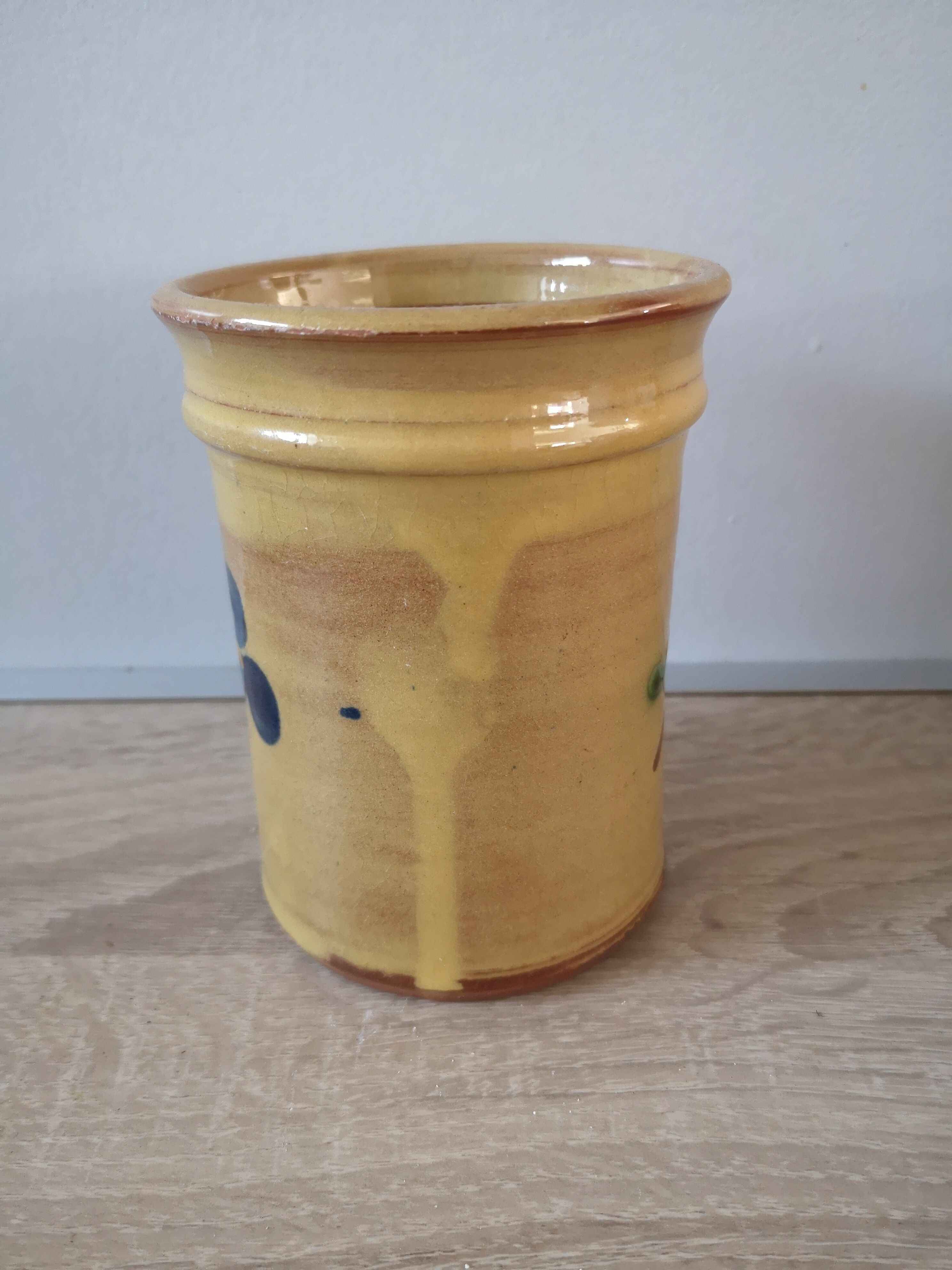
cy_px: 635
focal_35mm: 27
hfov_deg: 51.4
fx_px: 990
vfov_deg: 65.3
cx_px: 476
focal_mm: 3.95
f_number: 1.8
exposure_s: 1/33.3
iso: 320
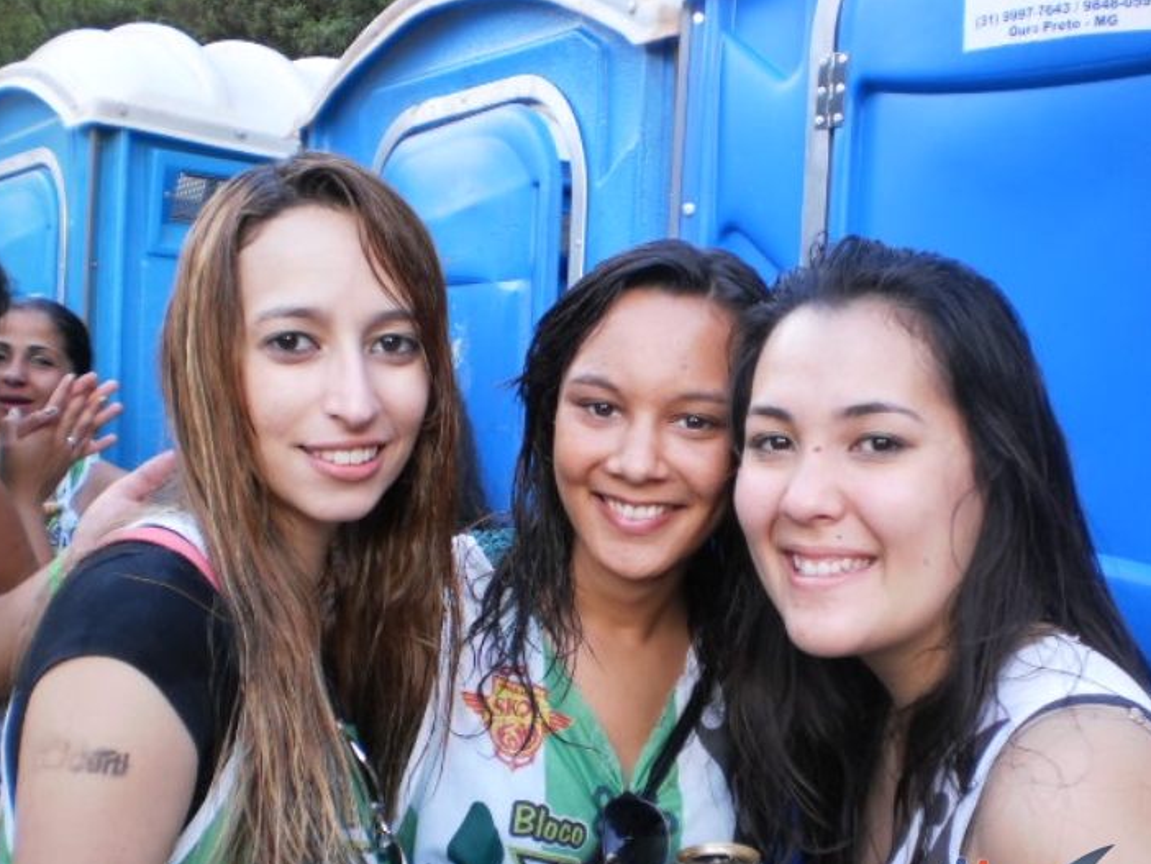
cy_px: 487
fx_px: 1364
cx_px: 556
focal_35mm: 41
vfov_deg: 35.1
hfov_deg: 45.8
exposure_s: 1/60
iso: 100
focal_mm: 6.3
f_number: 3.1
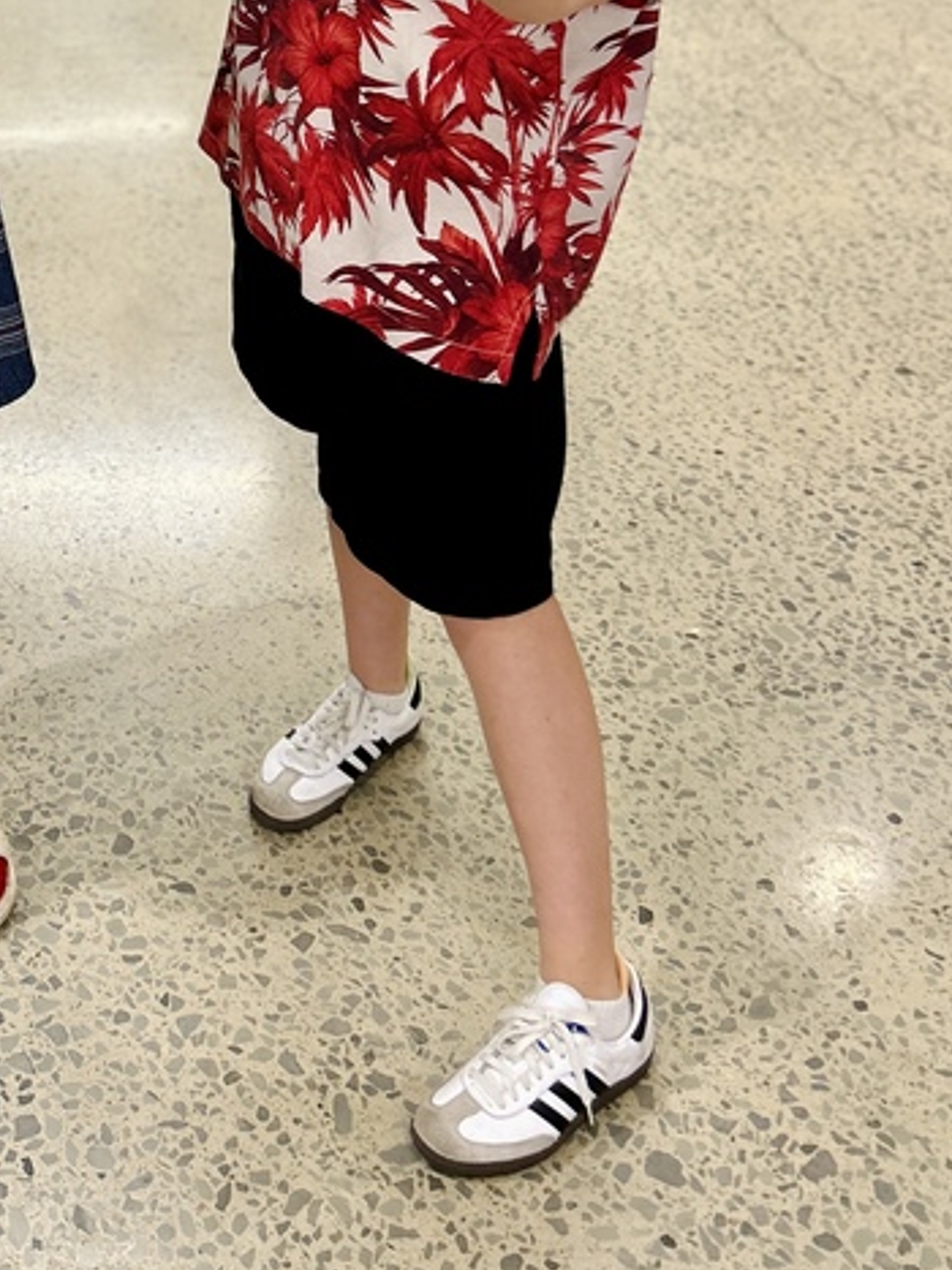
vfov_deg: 31.7
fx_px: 2091
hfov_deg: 24.9
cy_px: 60
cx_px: 92
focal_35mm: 57
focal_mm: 5.7
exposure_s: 1/121
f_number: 1.5
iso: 125
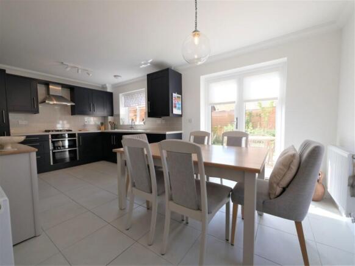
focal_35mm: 14
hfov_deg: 102.0
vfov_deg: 85.7
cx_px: 178
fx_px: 144
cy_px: 133
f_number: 4.5
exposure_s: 1/160
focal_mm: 7
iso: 200
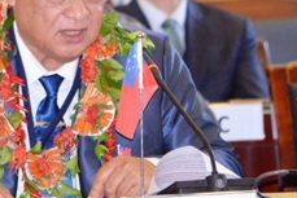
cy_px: 58
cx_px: 52
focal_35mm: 573
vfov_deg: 2.4
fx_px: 4730
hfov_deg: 3.6
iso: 3200
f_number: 5
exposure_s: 1/60
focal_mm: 195
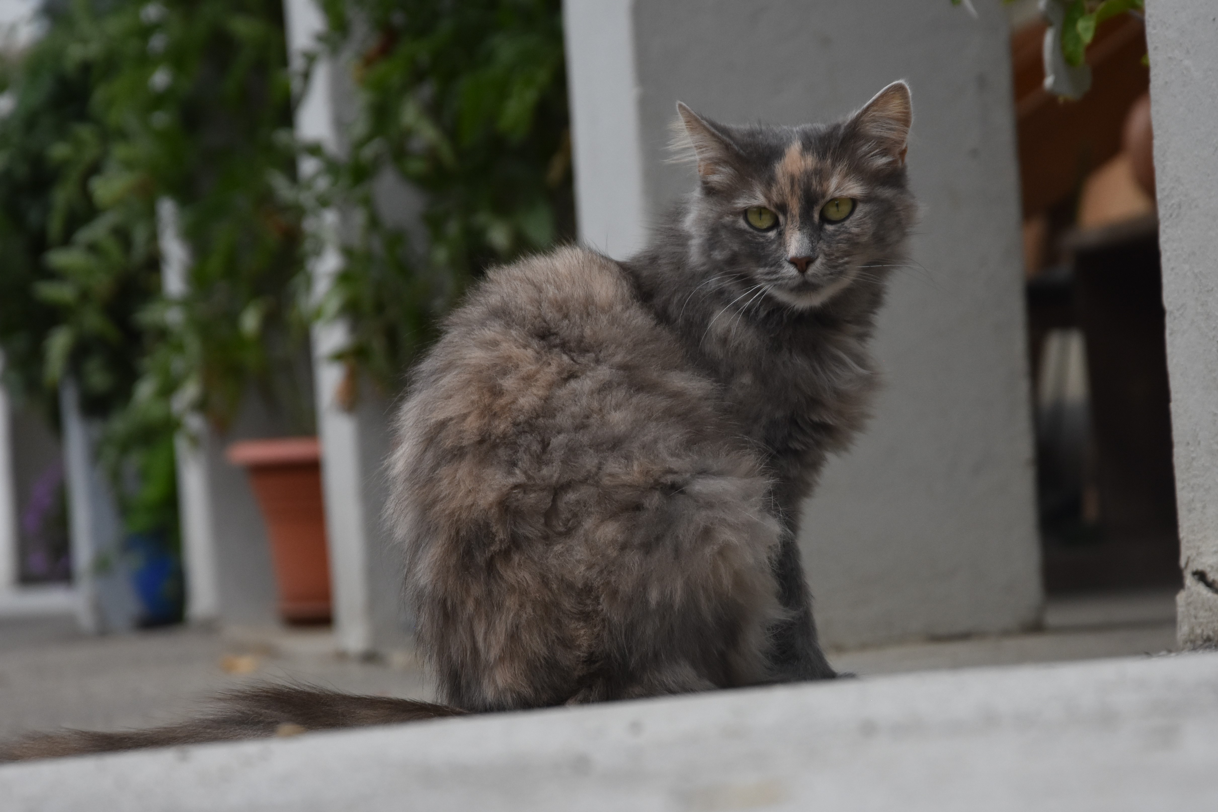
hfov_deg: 13.0
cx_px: 609
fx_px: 5328
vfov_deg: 8.7
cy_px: 406
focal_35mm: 158
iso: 800
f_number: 6.3
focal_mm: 105
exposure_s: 1/640
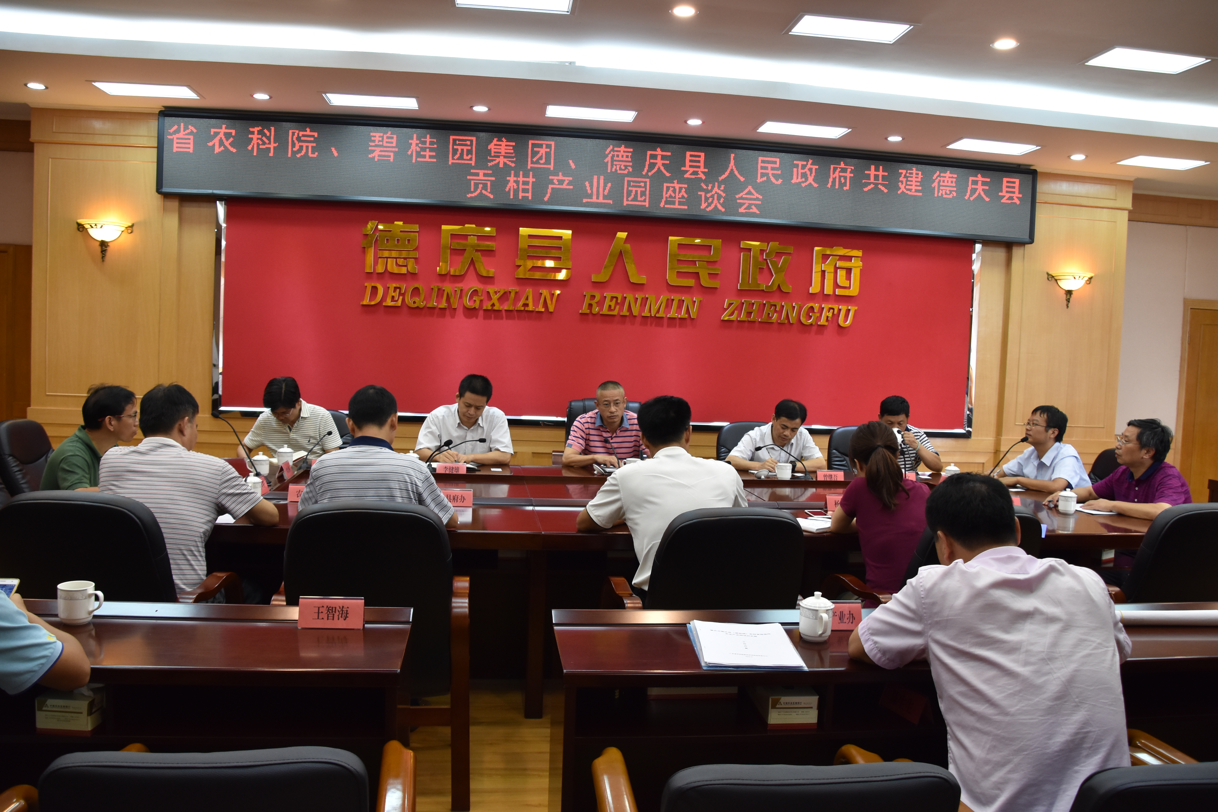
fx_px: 914
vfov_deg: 48.0
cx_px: 609
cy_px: 406
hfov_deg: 67.4
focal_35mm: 27
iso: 800
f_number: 4.5
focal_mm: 18
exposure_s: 1/80
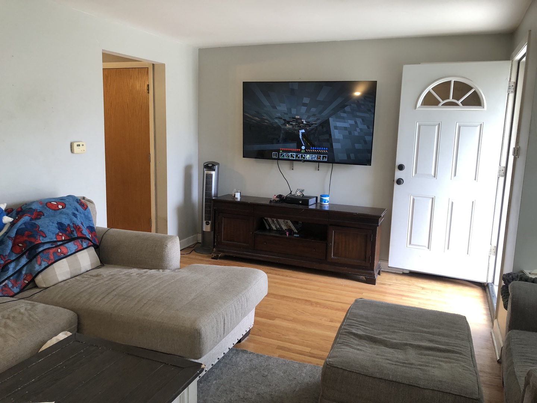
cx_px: 268
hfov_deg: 63.4
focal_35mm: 28
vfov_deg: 49.7
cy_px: 202
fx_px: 434
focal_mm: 3.99
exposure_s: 1/31
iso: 40
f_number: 1.8
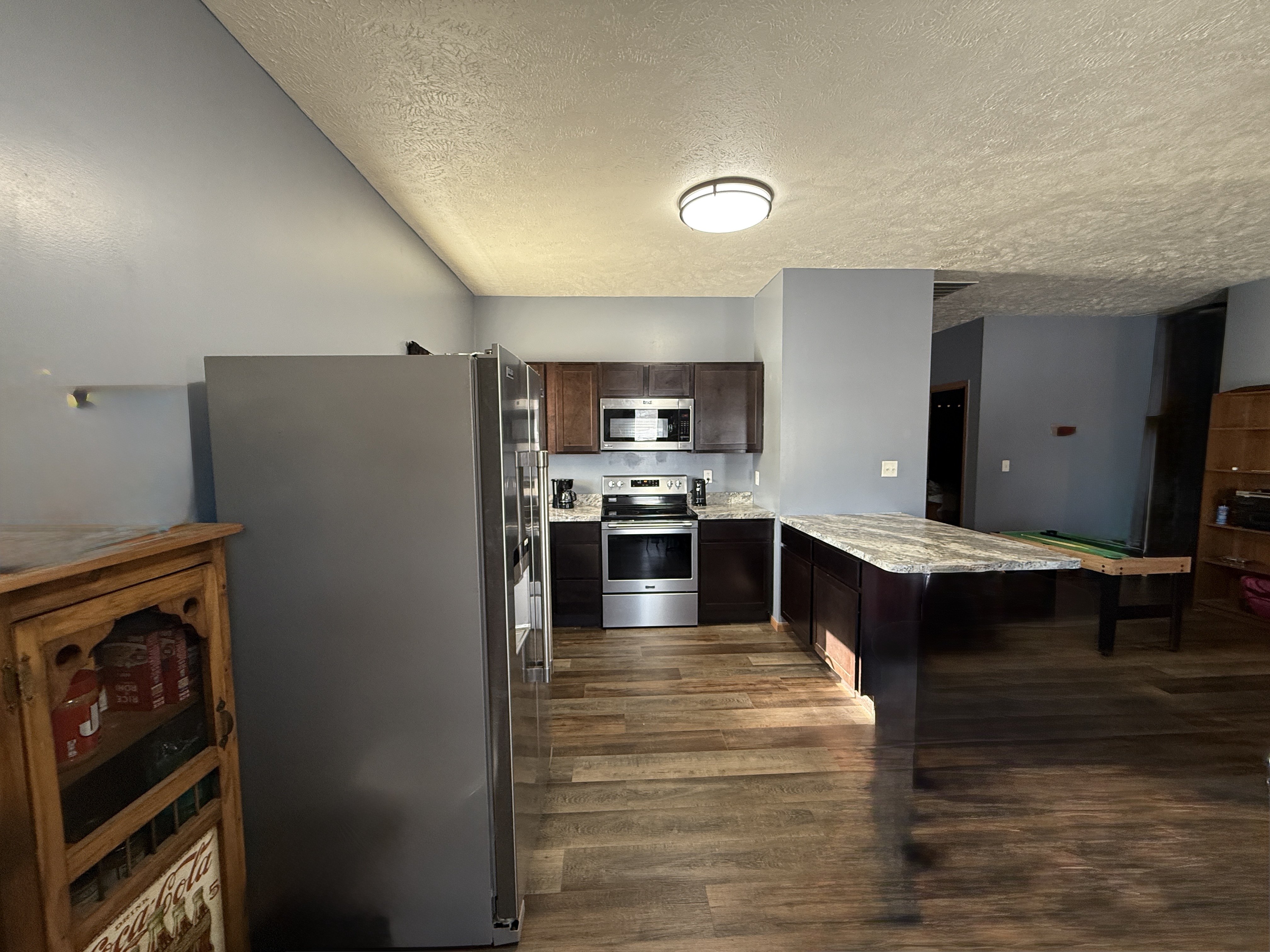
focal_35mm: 14
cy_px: 476
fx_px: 514
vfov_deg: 85.7
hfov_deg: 102.1
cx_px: 635
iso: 250
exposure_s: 1/60
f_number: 2.2
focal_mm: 2.22
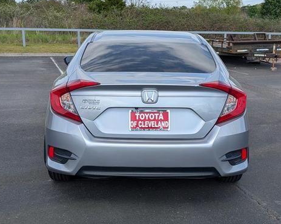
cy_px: 111
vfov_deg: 29.1
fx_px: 432
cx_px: 144
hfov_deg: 36.0
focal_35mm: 52
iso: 21
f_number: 1.68
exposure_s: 1/909
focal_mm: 6.9
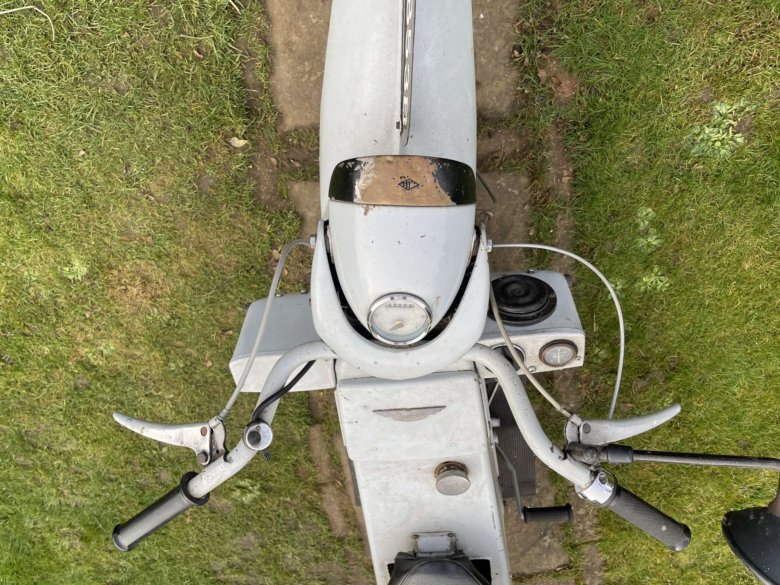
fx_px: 586
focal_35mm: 26
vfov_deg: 53.1
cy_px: 292
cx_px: 390
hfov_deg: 67.3
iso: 32
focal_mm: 4.2
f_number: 1.6
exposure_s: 1/622
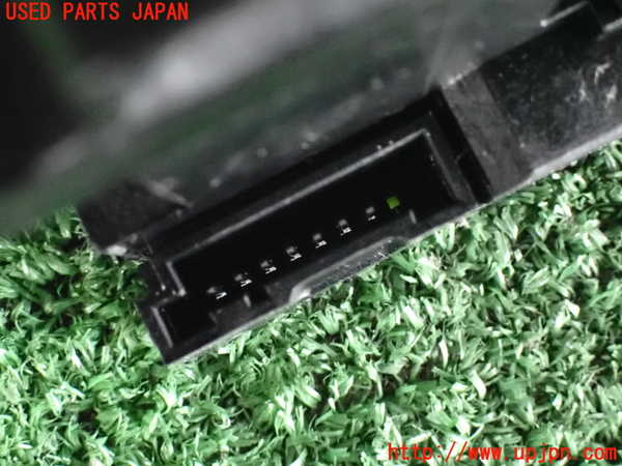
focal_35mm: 67
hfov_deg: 29.0
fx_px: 1204
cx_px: 311
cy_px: 233
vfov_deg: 21.9
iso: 6400
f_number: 3.8
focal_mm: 11.88
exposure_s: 1/50
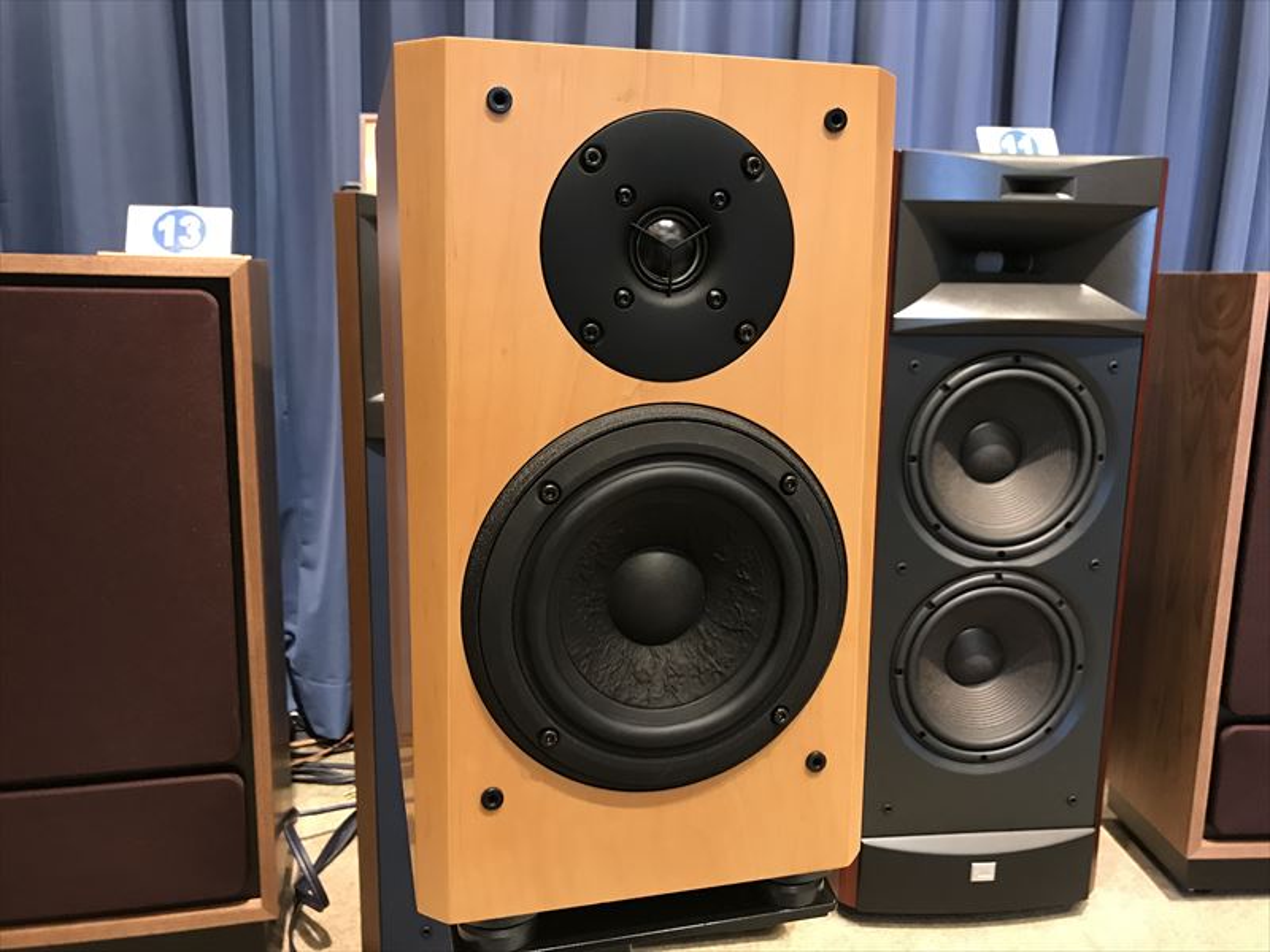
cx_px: 635
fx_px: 1027
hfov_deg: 63.4
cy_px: 476
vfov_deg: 49.7
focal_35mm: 28
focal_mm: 3.99
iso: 100
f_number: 1.8
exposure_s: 1/12
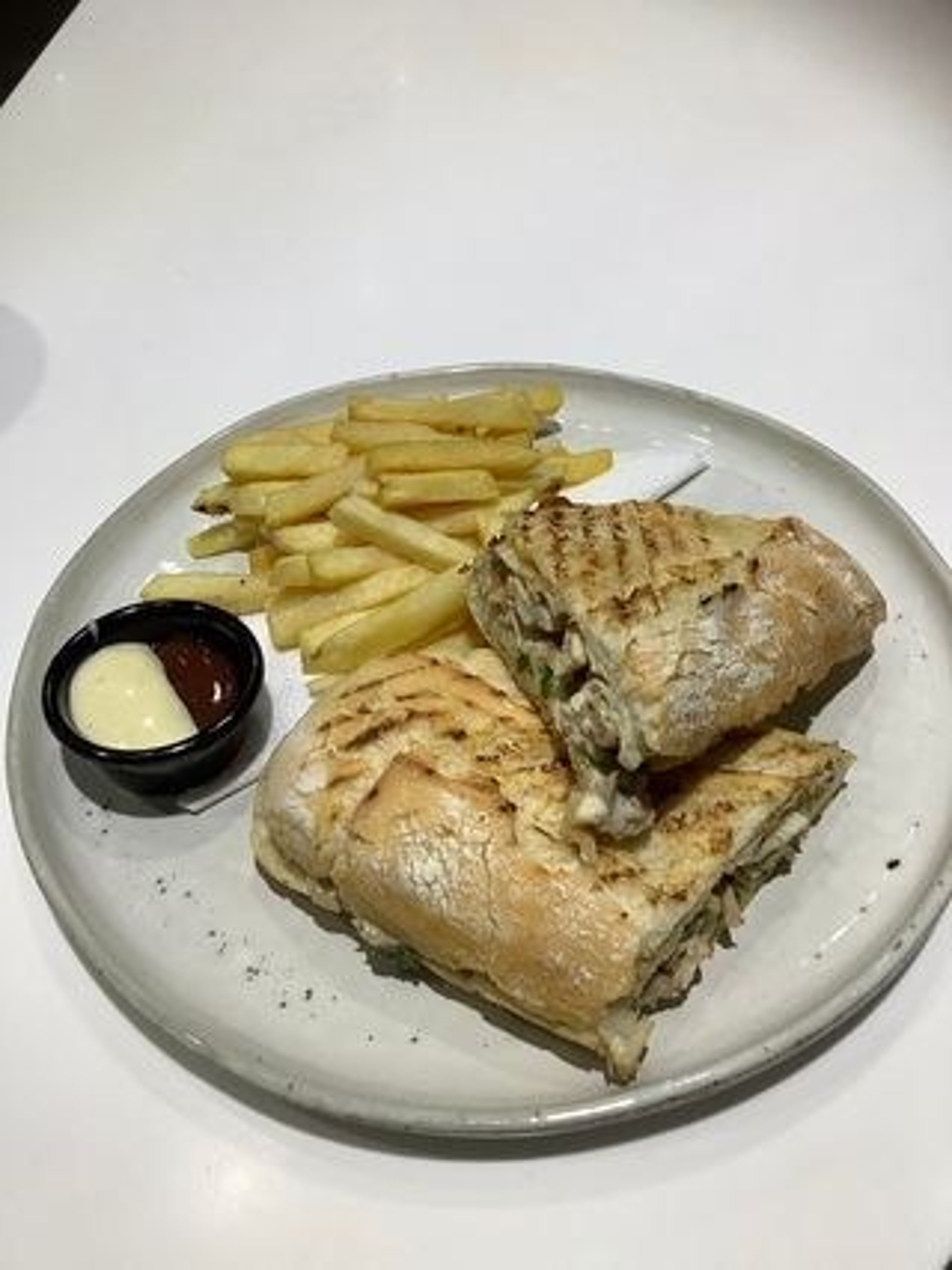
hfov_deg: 45.4
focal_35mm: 31
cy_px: 635
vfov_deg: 58.4
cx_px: 476
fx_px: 1137
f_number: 2.4
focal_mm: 3.3
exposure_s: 1/100
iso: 64
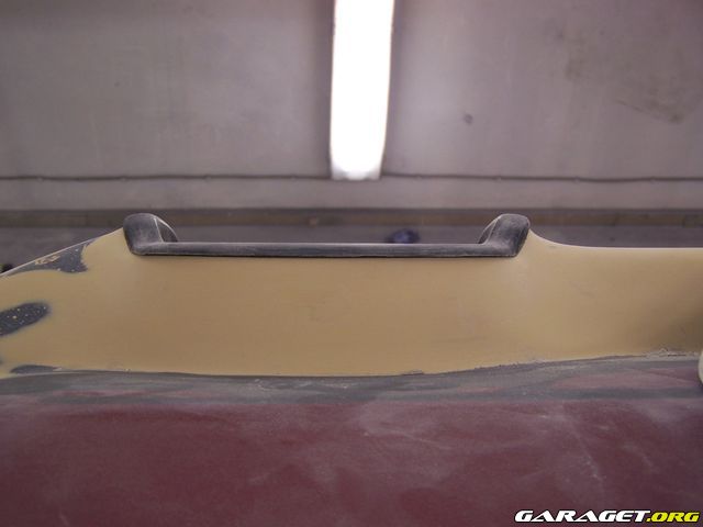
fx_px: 772
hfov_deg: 49.0
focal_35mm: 38
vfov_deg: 37.7
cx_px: 352
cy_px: 264
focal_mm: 6.3
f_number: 2.8
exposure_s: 1/30
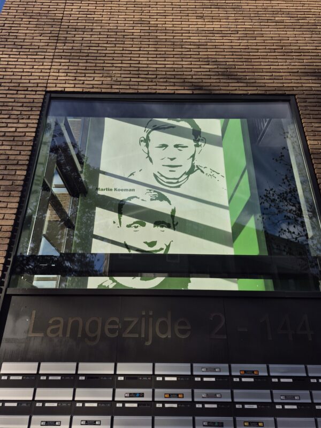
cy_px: 214
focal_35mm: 23
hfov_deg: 58.9
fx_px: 284
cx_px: 160
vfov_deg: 73.9
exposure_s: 1/3128
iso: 25
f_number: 1.8
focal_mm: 5.4
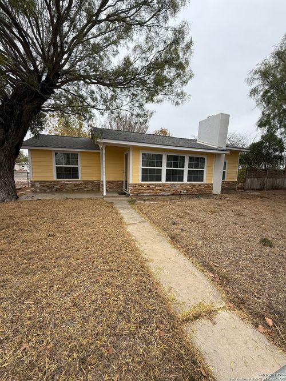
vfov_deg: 102.1
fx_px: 154
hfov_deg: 85.7
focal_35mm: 14
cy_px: 190
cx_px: 143
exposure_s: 1/388
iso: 50
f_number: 2.2
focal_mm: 2.22
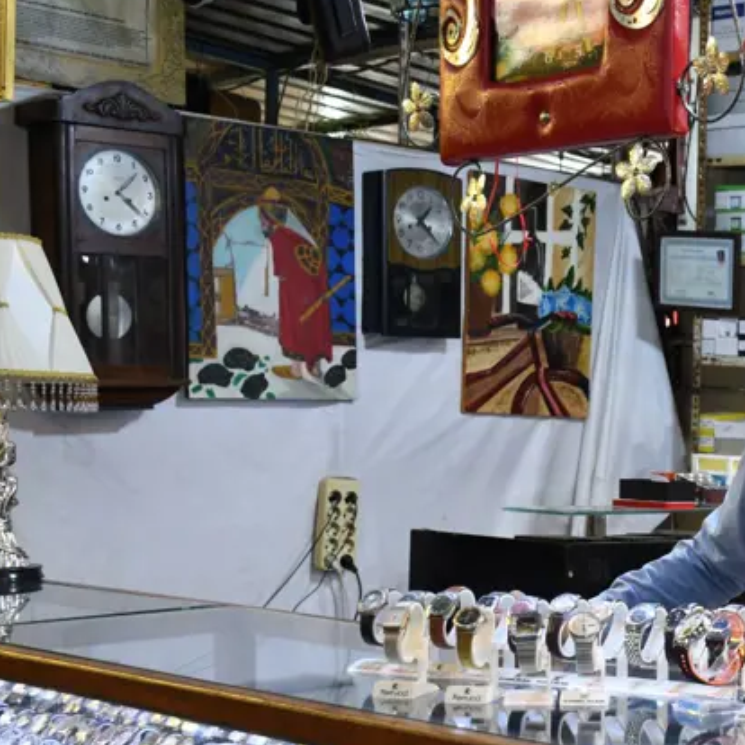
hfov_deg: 25.0
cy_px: 464
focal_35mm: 65
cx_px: 779
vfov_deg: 26.4
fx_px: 1583
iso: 640
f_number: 4.5
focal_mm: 24
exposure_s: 1/30
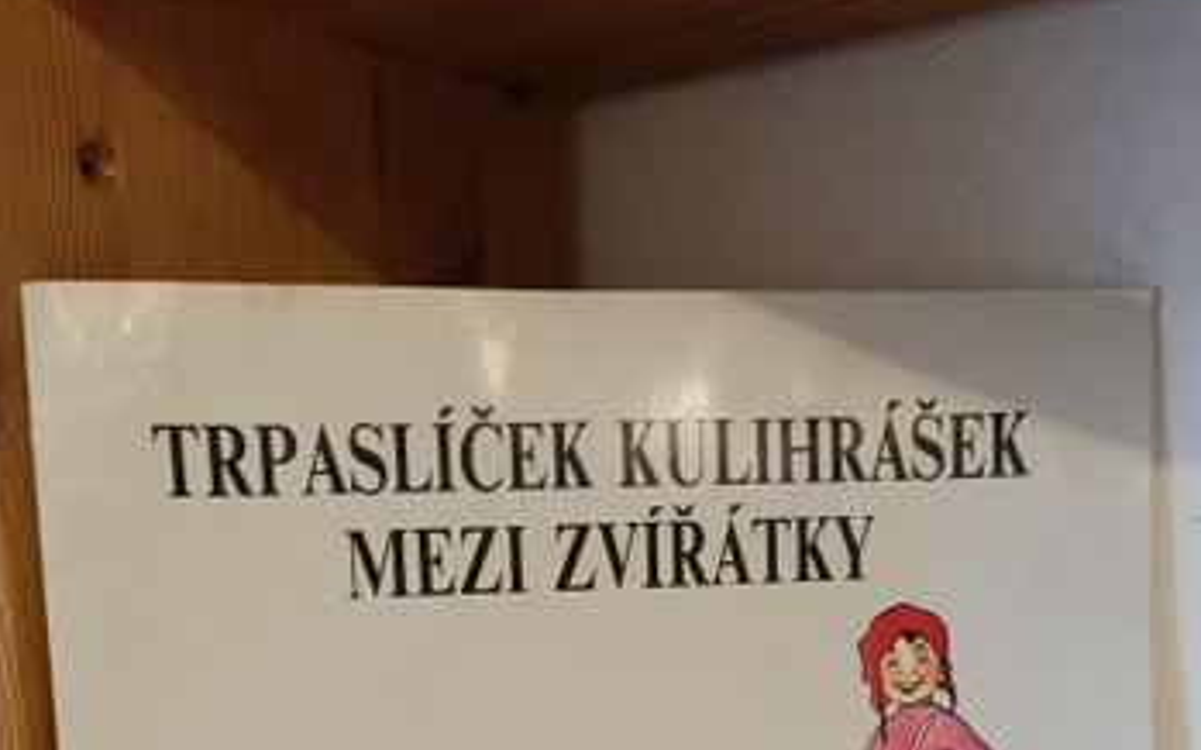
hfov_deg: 55.3
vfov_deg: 33.6
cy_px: 726
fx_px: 1145
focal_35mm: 35
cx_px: 613
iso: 2089
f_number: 1.88
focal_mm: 5.59
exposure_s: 1/25
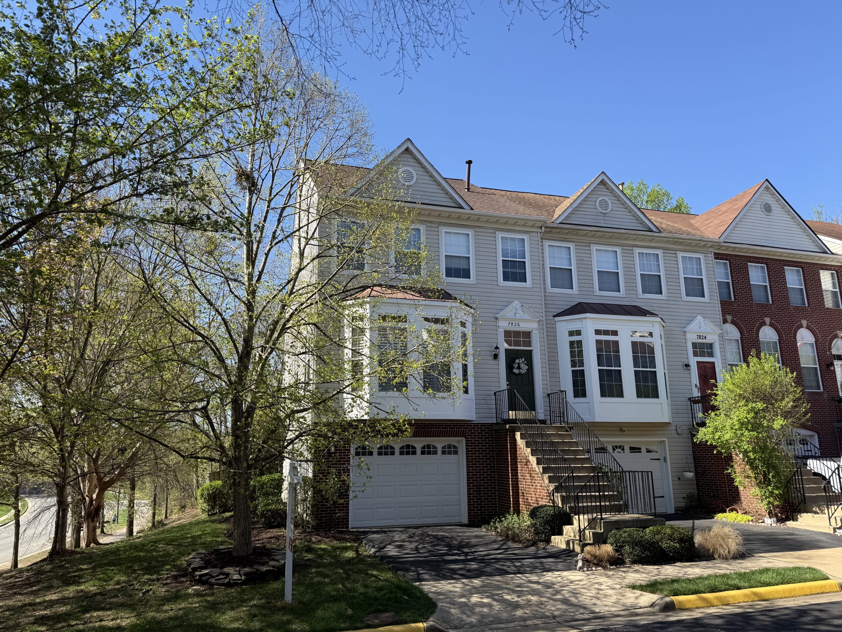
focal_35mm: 24
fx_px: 584
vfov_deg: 56.8
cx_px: 421
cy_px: 316
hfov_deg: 71.6
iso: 80
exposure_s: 1/1855
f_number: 1.78
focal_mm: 6.76
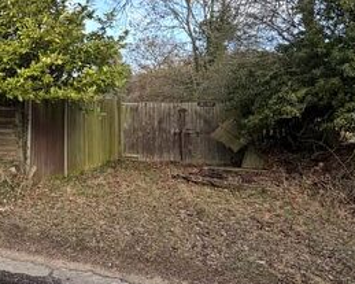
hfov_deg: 43.3
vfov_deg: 39.1
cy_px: 73
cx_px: 14
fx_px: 389
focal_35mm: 37
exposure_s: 1/579
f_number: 2.2
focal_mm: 2.22
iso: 40
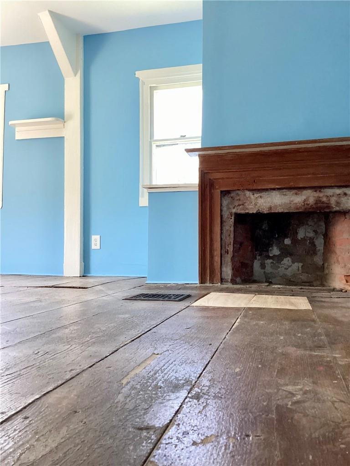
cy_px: 233
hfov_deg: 45.4
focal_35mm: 31
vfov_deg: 58.4
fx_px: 418
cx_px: 175
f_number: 2.4
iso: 200
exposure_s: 1/60
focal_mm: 3.3
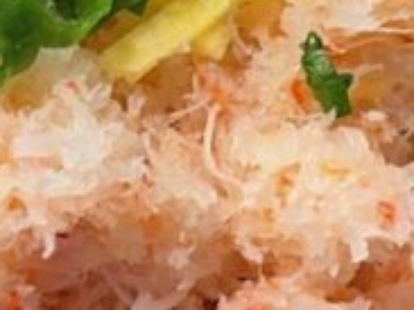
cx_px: -100
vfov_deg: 5.1
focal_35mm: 291
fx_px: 3478
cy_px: 27
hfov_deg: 6.8
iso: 125
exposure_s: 1/50
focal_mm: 5.96
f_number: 1.6
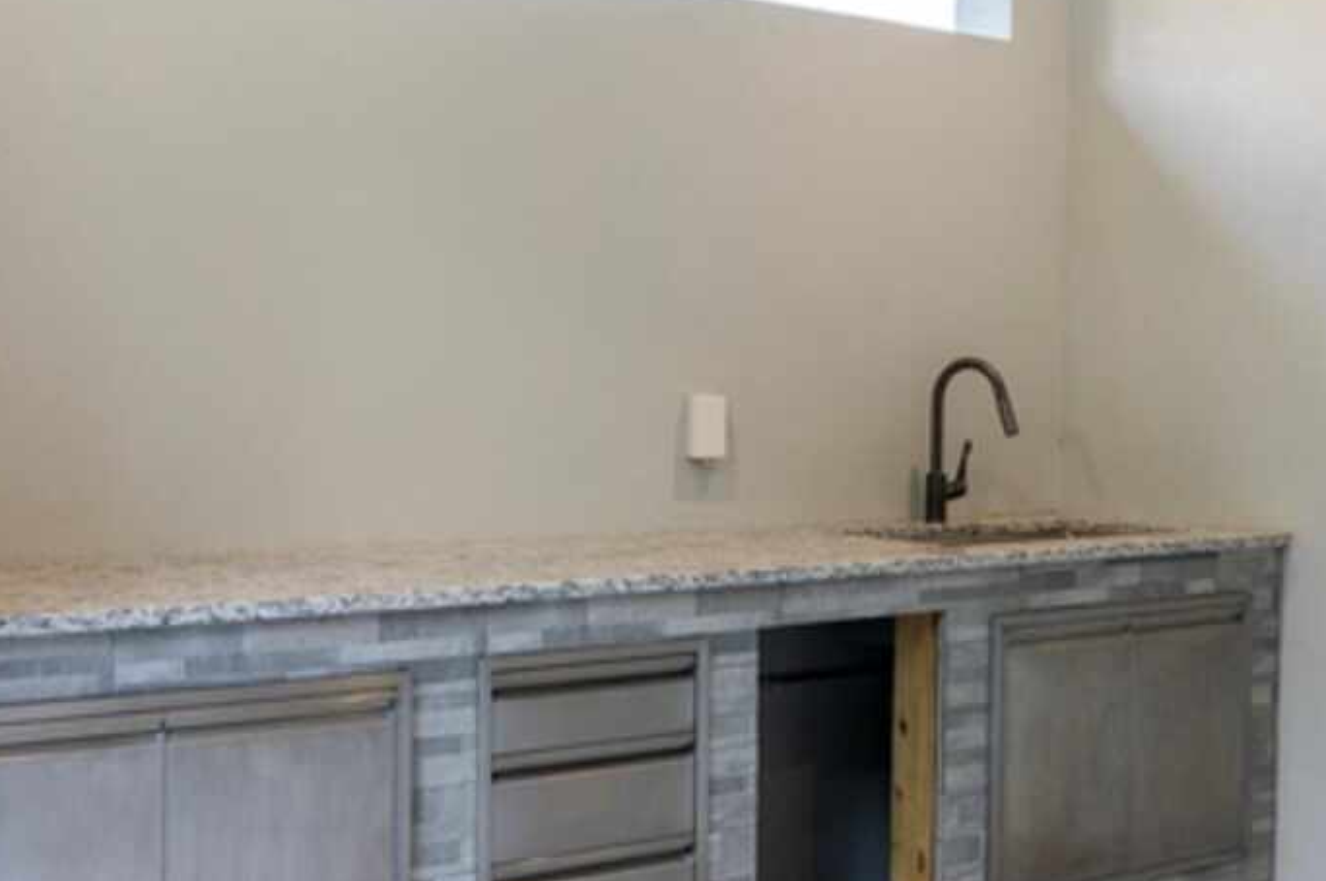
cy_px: 396
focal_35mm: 45
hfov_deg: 43.5
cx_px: 755
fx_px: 1656
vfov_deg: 29.8
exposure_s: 1/30
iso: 100
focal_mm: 24
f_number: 4
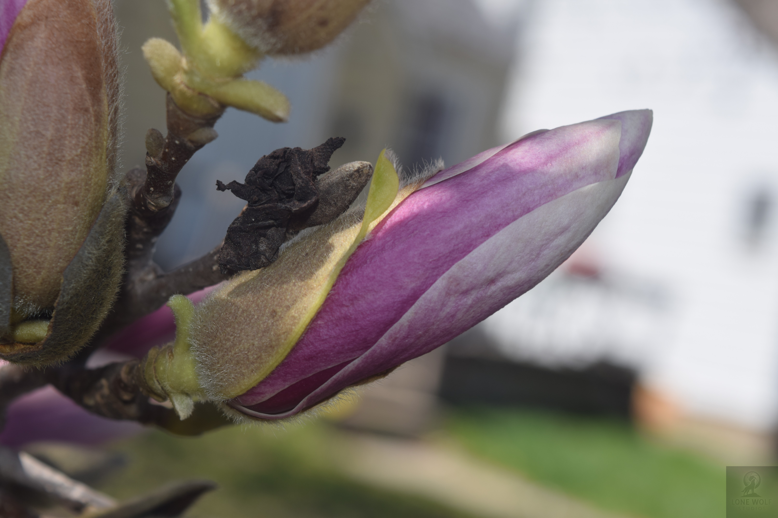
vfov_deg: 16.6
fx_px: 1783
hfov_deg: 24.6
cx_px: 389
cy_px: 259
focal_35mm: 82
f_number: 9
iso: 100
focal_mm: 55
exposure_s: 1/200
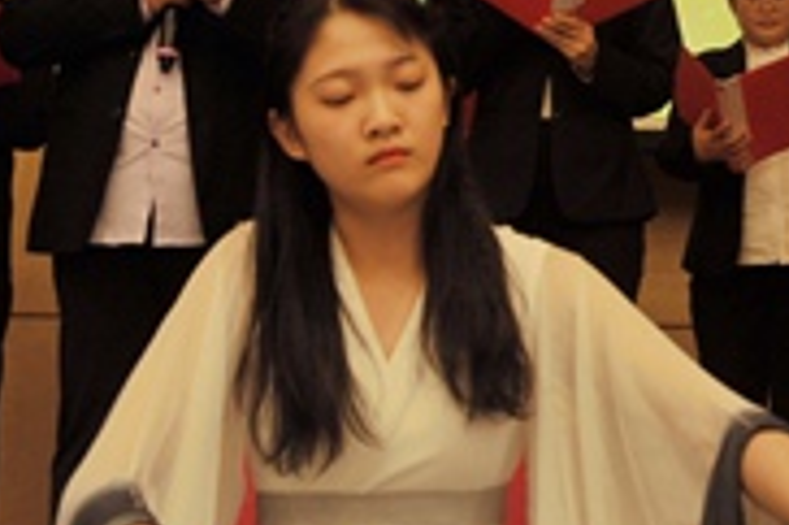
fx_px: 2431
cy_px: -59
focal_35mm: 111
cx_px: 707
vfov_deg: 12.1
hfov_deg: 18.2
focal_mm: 36
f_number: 6.3
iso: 800
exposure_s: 1/40
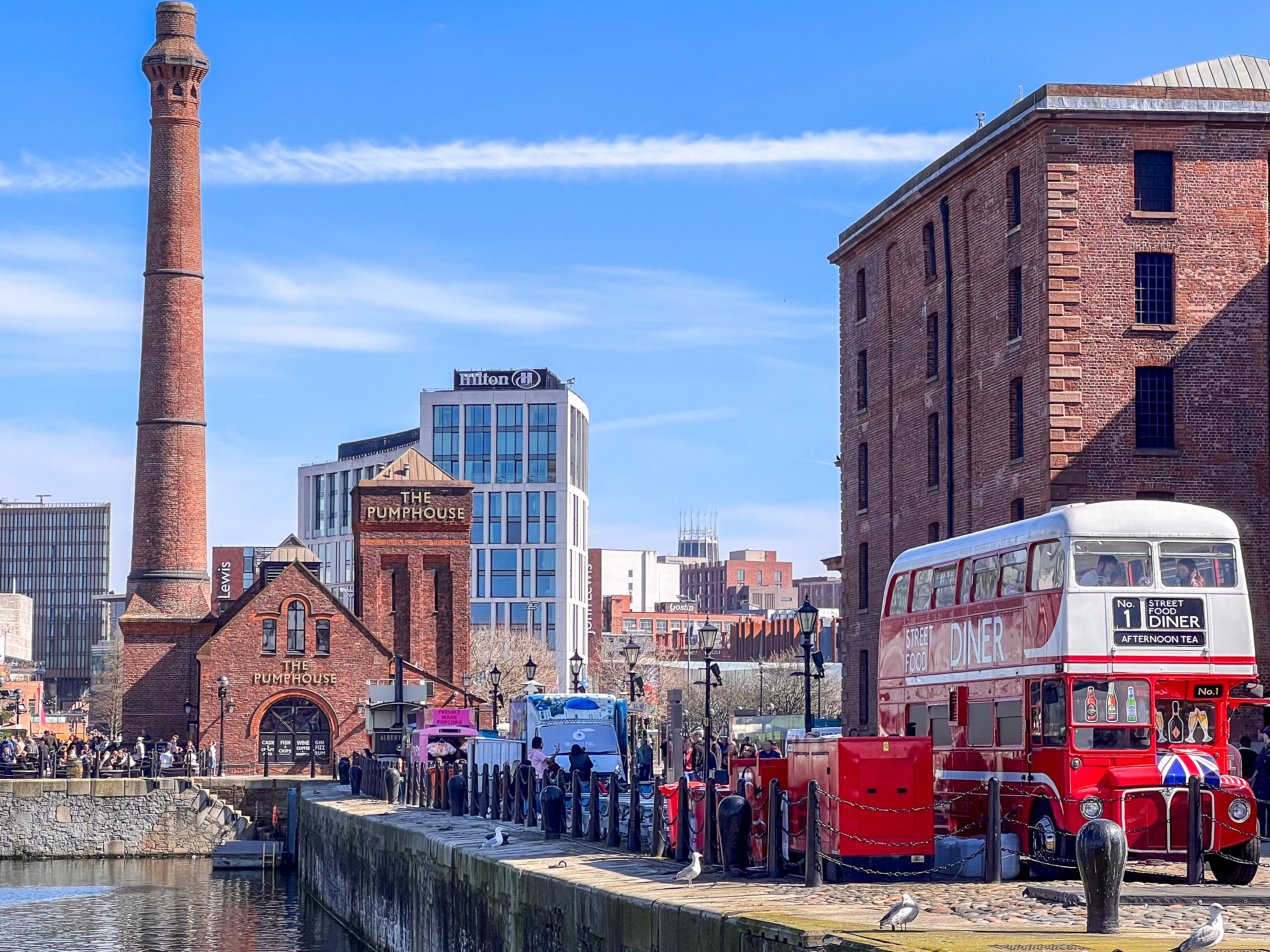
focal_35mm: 90
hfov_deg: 21.8
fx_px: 3302
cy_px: 474
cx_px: 670
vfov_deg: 16.4
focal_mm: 9
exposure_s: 1/570
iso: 32
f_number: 2.8
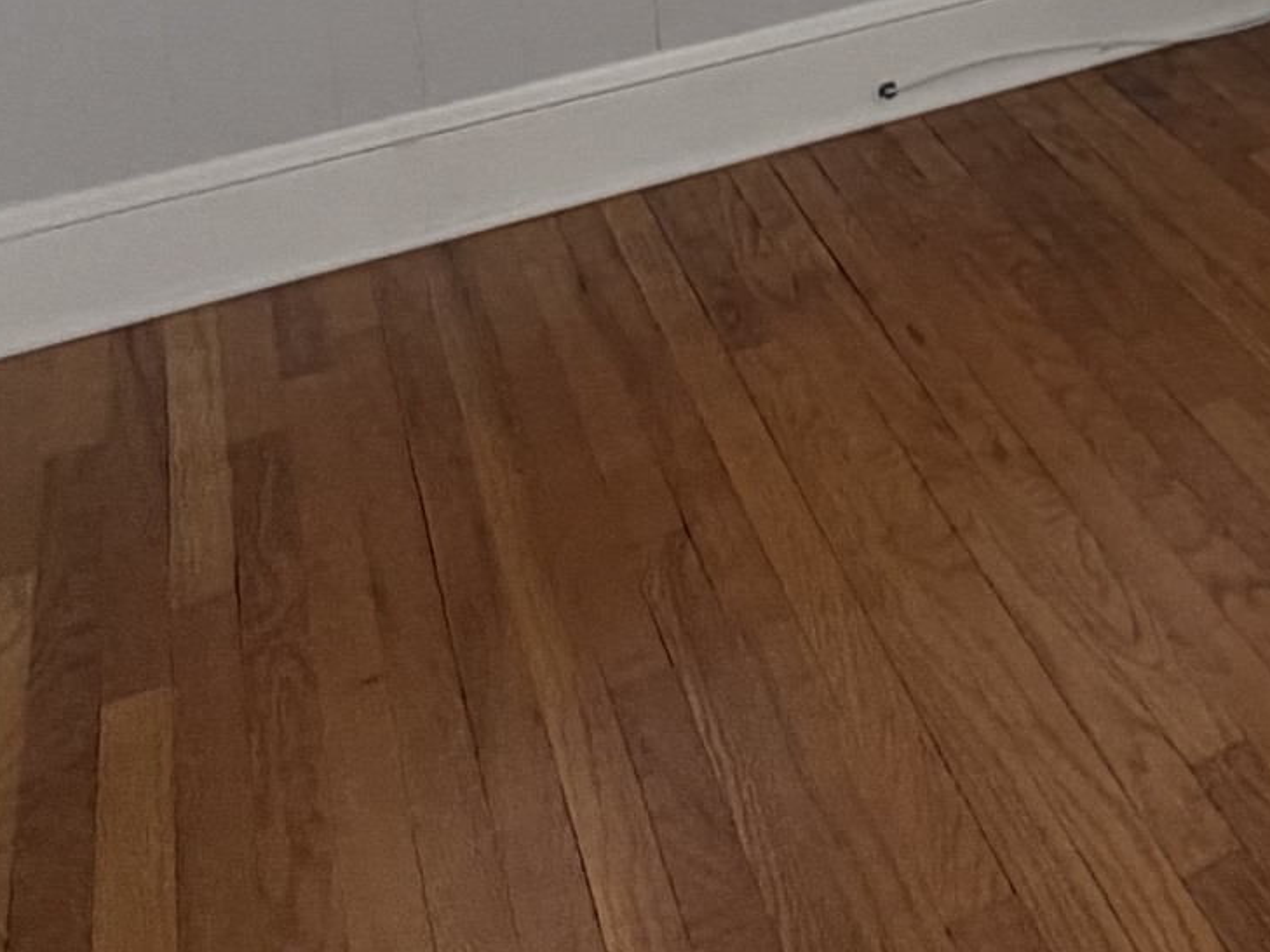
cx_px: 1763
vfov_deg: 20.4
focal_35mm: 59
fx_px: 2165
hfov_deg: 26.3
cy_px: -562
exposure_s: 1/120
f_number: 2.2
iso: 160
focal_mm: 2.22
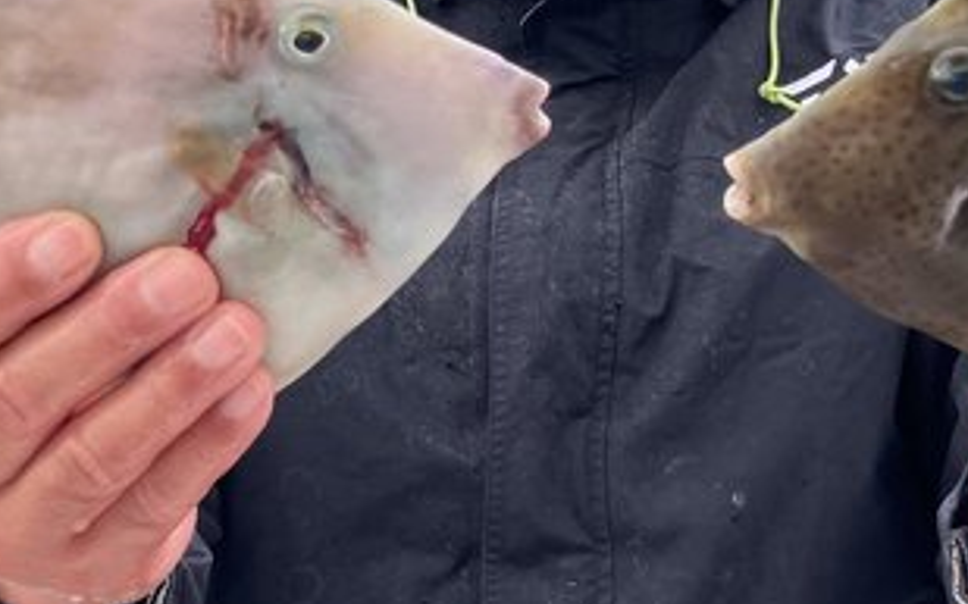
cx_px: 551
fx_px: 2163
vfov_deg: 15.9
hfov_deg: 25.2
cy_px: 185
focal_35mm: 82
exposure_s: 1/352
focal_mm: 3.99
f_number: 1.8
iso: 32
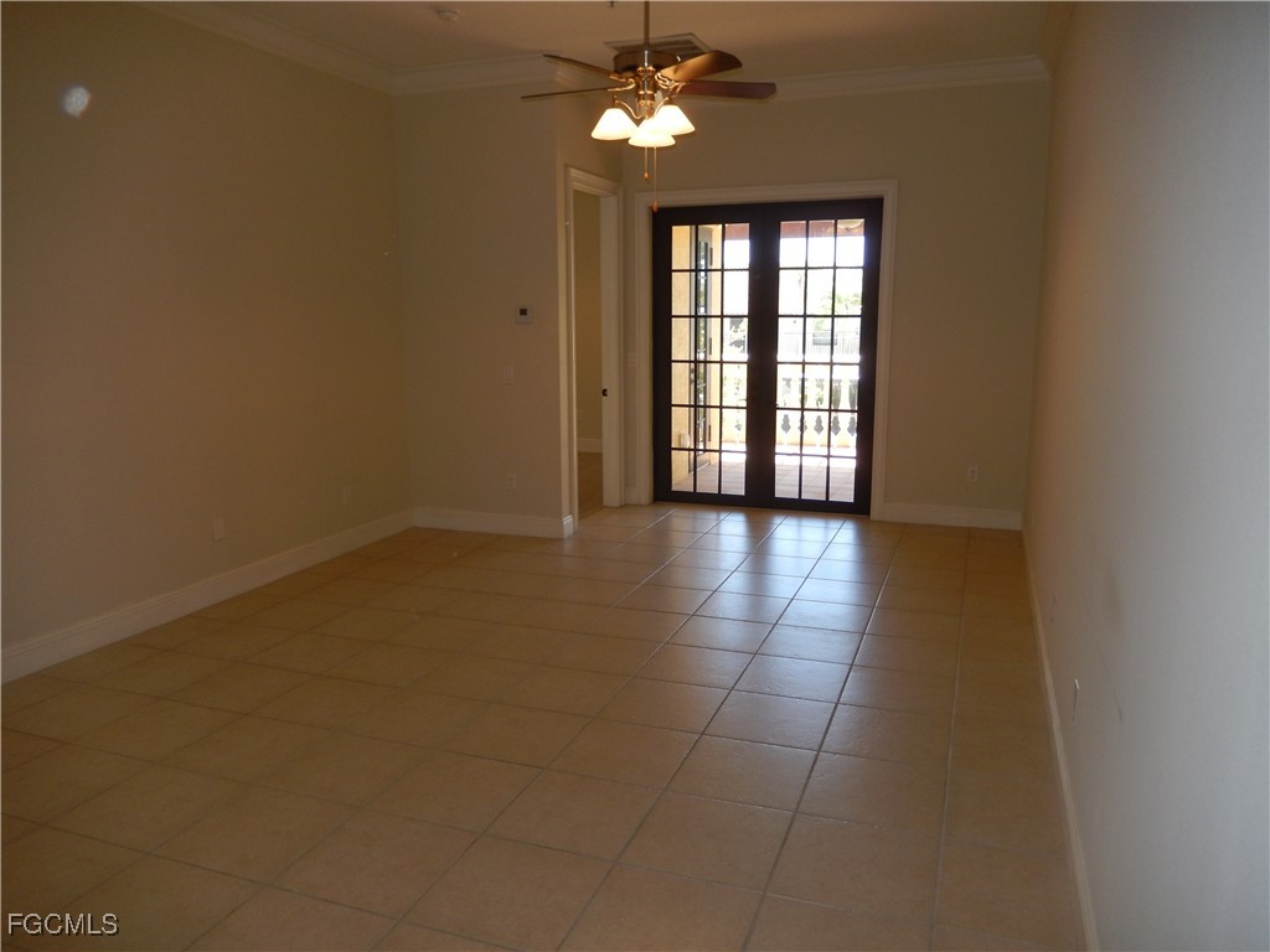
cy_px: 476
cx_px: 635
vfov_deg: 54.9
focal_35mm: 25
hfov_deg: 69.4
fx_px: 917
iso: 125
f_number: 3.4
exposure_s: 1/60
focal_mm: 4.5
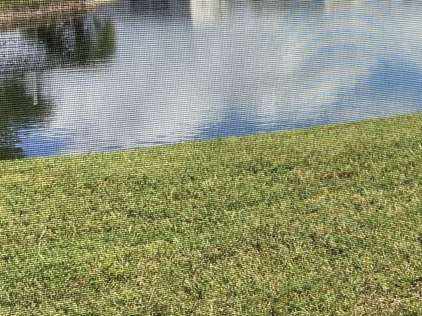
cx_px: 403
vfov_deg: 17.9
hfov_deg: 23.3
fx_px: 987
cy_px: 16
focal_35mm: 81
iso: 25
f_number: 2.4
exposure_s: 1/936
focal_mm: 3.3
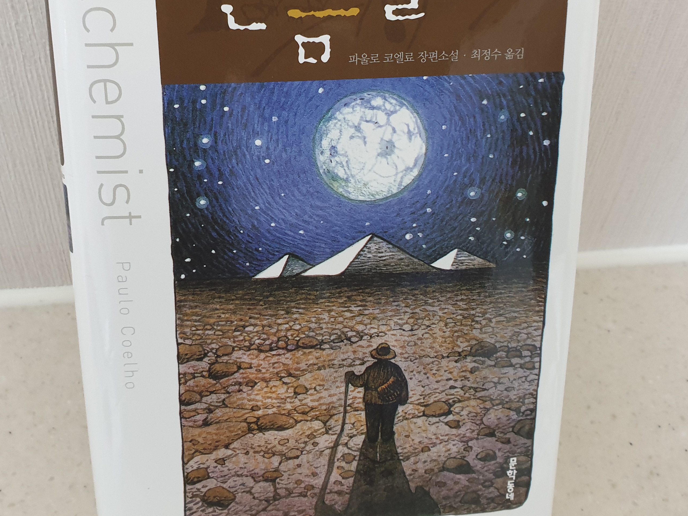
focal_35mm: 41
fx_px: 815
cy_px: 202
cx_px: 287
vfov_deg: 35.0
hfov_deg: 45.6
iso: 250
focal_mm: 4.3
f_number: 2.4
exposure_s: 1/20
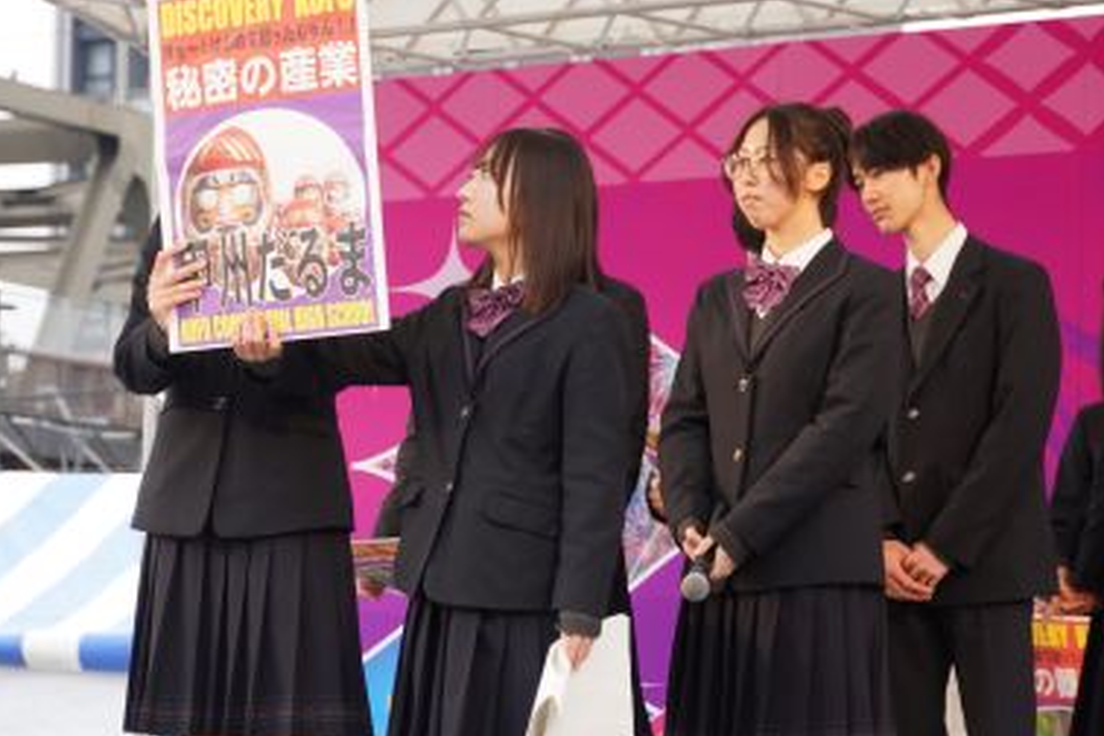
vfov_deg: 9.7
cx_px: 453
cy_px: 415
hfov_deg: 14.5
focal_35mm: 141
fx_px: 4324
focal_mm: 74
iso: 320
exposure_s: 1/125
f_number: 5.6
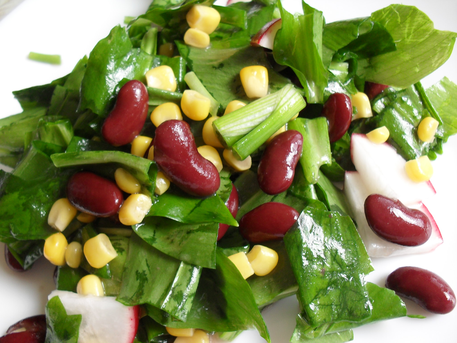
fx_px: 502
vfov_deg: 37.7
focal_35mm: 38
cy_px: 172
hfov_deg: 49.0
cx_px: 228
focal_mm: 6.3
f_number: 2.8
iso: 80
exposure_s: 1/30
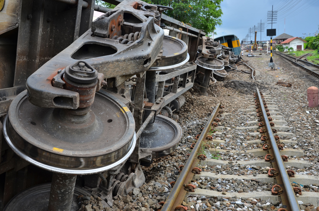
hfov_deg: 46.5
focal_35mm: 42
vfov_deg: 31.8
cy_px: 106
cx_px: 160
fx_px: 371
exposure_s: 1/160
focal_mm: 28
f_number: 8
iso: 100
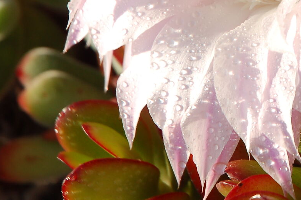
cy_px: -67
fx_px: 2699
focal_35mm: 323
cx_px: 406
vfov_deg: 4.2
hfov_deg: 6.3
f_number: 8
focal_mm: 70
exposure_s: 1/320
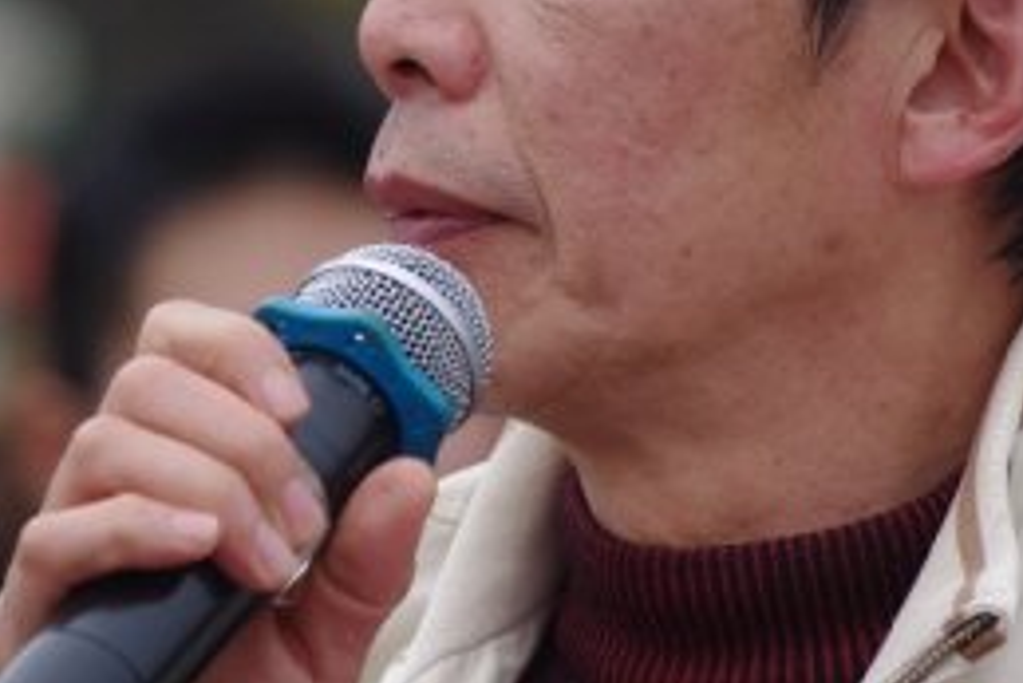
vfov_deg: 1.6
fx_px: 23882
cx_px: 664
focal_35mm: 840
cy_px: 205
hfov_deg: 2.5
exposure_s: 1/320
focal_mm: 210
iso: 200
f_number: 5.6
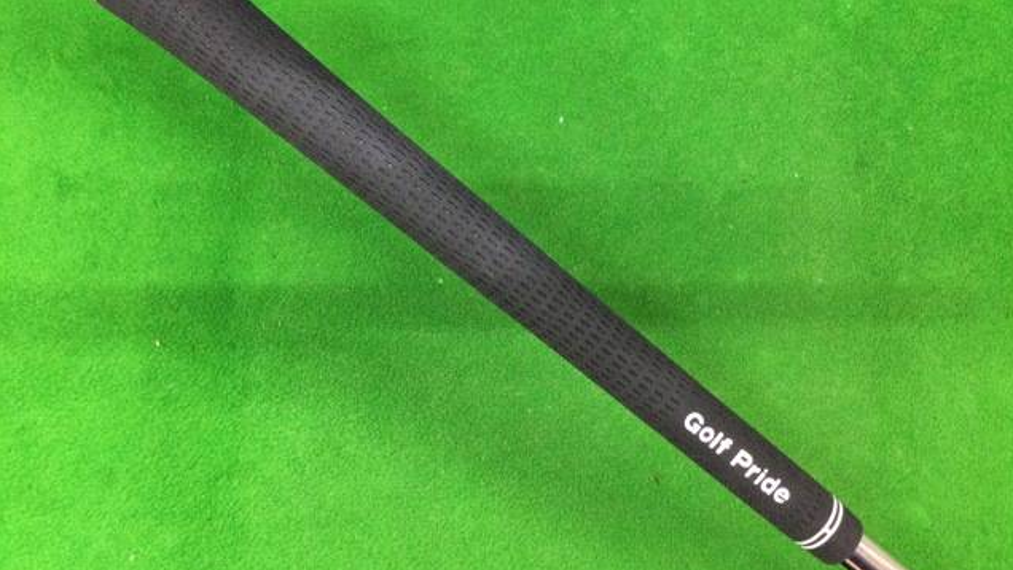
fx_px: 913
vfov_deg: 34.6
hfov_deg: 58.0
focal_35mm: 34
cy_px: 253
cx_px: 508
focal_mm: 3.3
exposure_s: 1/30
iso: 250
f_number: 2.4
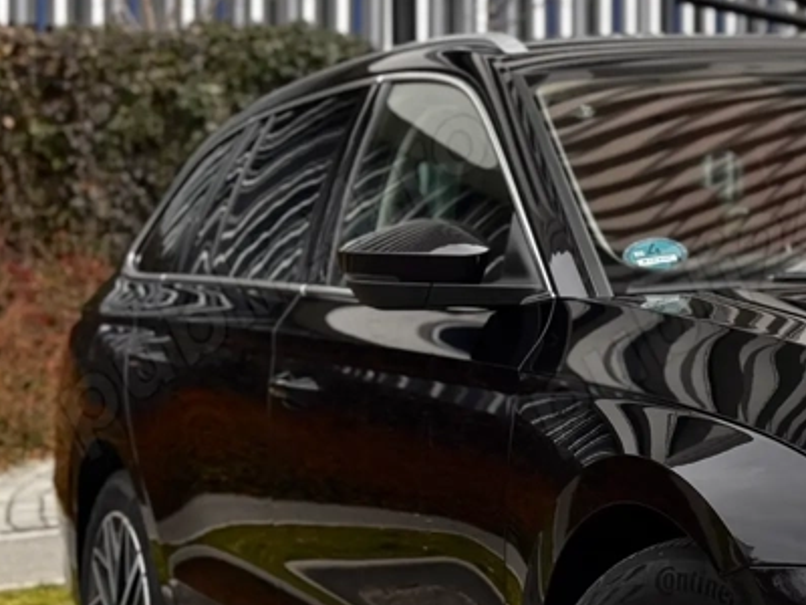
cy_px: 311
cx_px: 977
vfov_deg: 12.3
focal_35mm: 120
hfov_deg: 15.8
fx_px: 2794
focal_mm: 6.76
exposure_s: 1/433
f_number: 1.78
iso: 64
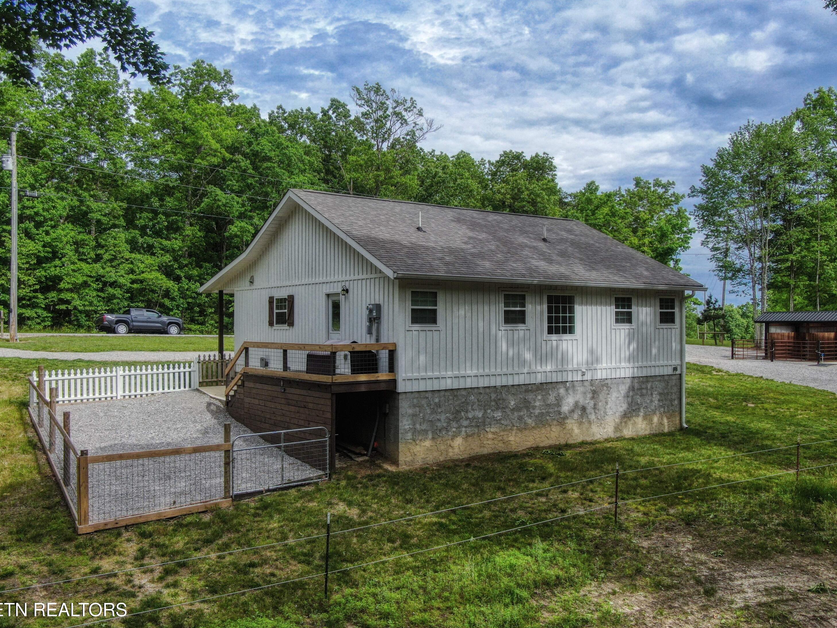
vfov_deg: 42.9
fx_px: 798
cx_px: 422
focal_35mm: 33
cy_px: 316
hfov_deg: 55.4
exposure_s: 1/800
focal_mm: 5.5
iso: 100
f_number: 3.1
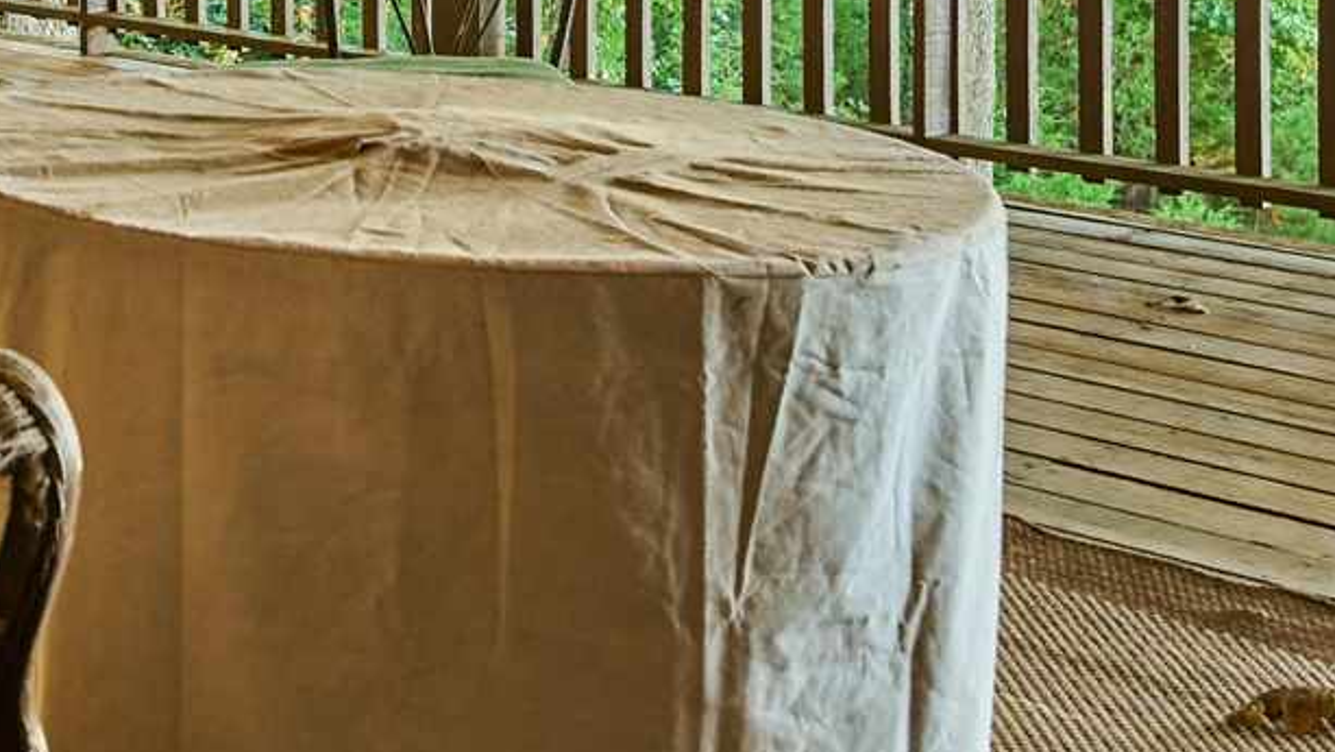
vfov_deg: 13.7
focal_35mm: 84
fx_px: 2974
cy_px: -314
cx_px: -157
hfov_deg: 23.6
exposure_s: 1/320
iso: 1600
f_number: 3.5
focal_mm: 16
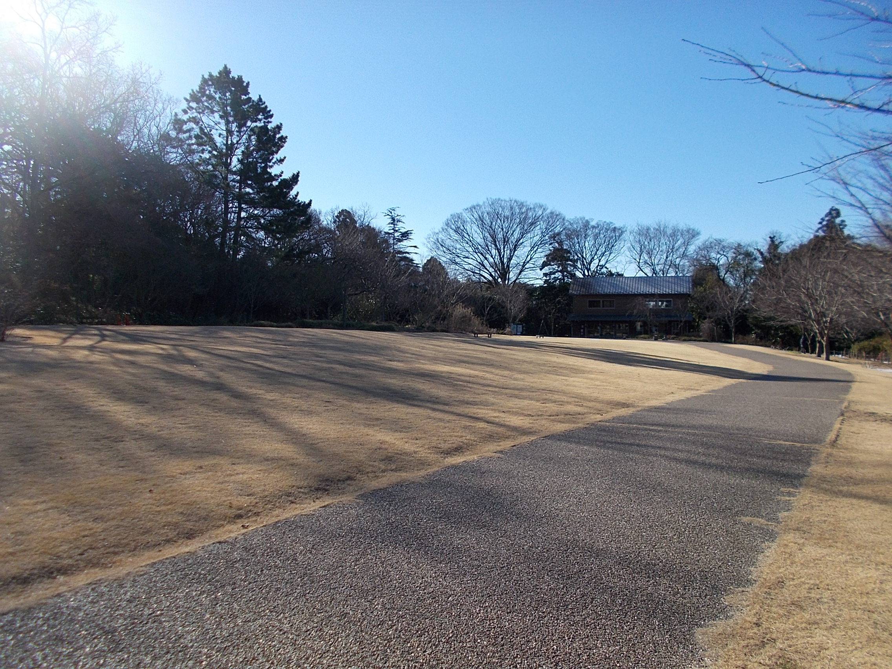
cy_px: 334
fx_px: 670
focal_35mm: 26
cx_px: 446
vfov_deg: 53.1
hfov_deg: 67.3
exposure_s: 1/160
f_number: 8
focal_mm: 4.6
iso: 80
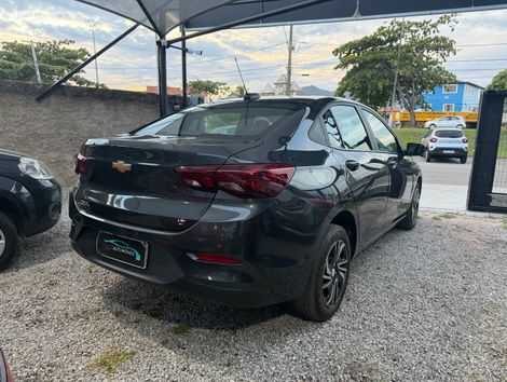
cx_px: 254
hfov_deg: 71.5
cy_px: 191
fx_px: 352
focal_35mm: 24
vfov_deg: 56.9
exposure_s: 1/120
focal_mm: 6.76
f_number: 1.78
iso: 250
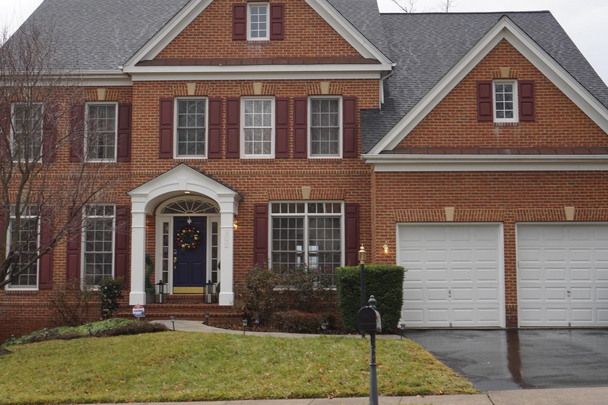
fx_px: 906
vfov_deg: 25.2
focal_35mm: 54
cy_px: 176
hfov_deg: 37.1
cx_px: 293
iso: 100
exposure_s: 1/80
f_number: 6.3
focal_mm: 27
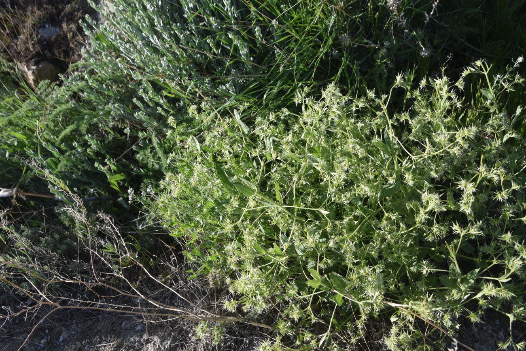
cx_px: 263
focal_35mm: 31
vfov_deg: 42.3
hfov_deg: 60.3
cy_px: 176
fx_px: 453
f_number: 9
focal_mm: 31
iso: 125
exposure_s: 1/125
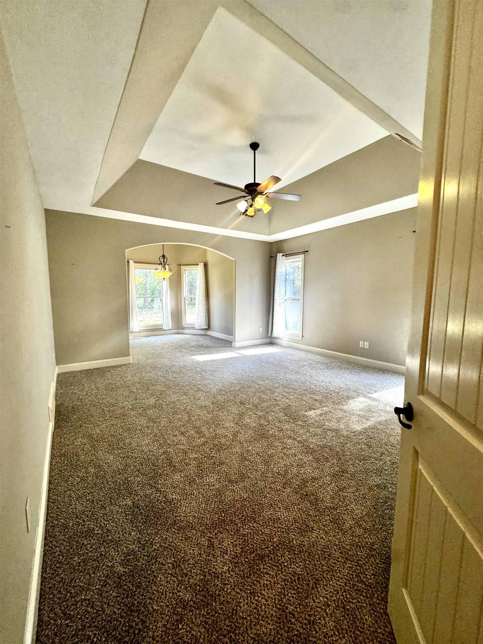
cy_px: 322
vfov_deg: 102.1
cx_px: 242
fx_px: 260
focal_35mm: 14
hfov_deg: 85.7
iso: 200
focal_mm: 2.22
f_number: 2.2
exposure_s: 1/60
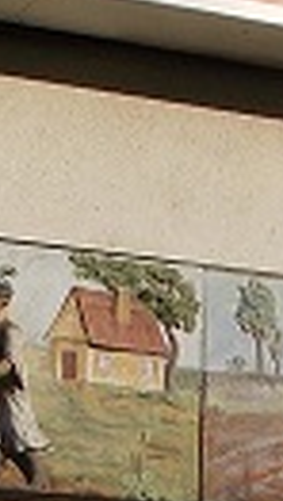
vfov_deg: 11.9
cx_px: 275
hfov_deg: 7.0
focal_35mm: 174
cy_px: 732
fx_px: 2314
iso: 80
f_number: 8.6
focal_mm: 5.3
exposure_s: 1/250
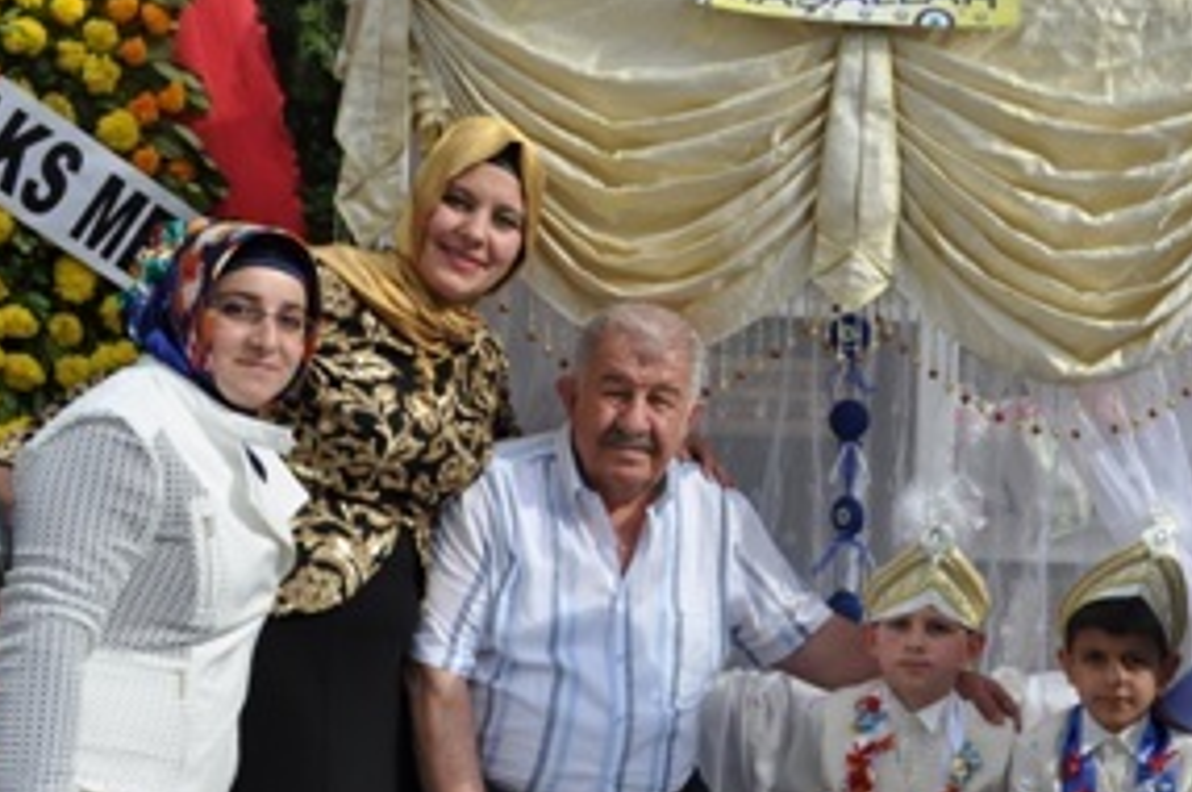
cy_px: 538
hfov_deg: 41.3
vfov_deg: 28.4
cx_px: 813
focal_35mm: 47
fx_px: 1554
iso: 200
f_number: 9
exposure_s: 1/320
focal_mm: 20
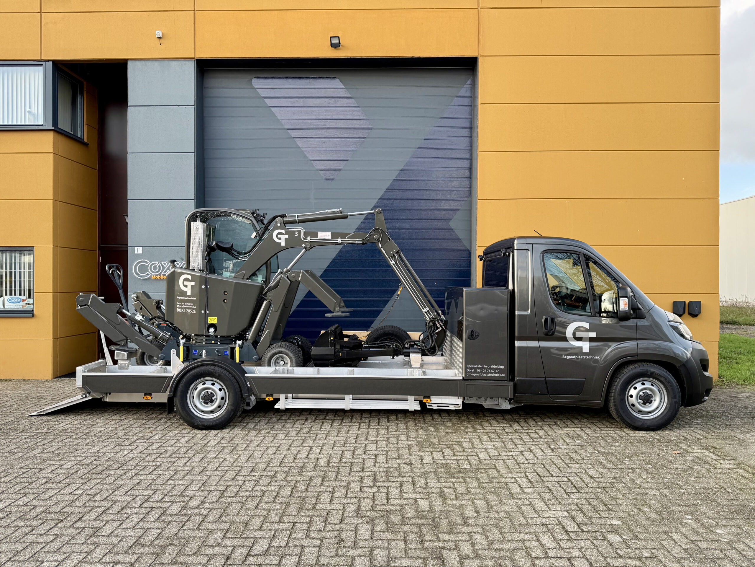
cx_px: 378
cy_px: 284
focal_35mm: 24
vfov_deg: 56.8
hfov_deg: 71.6
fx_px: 523
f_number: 1.78
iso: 80
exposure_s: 1/497
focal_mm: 6.76
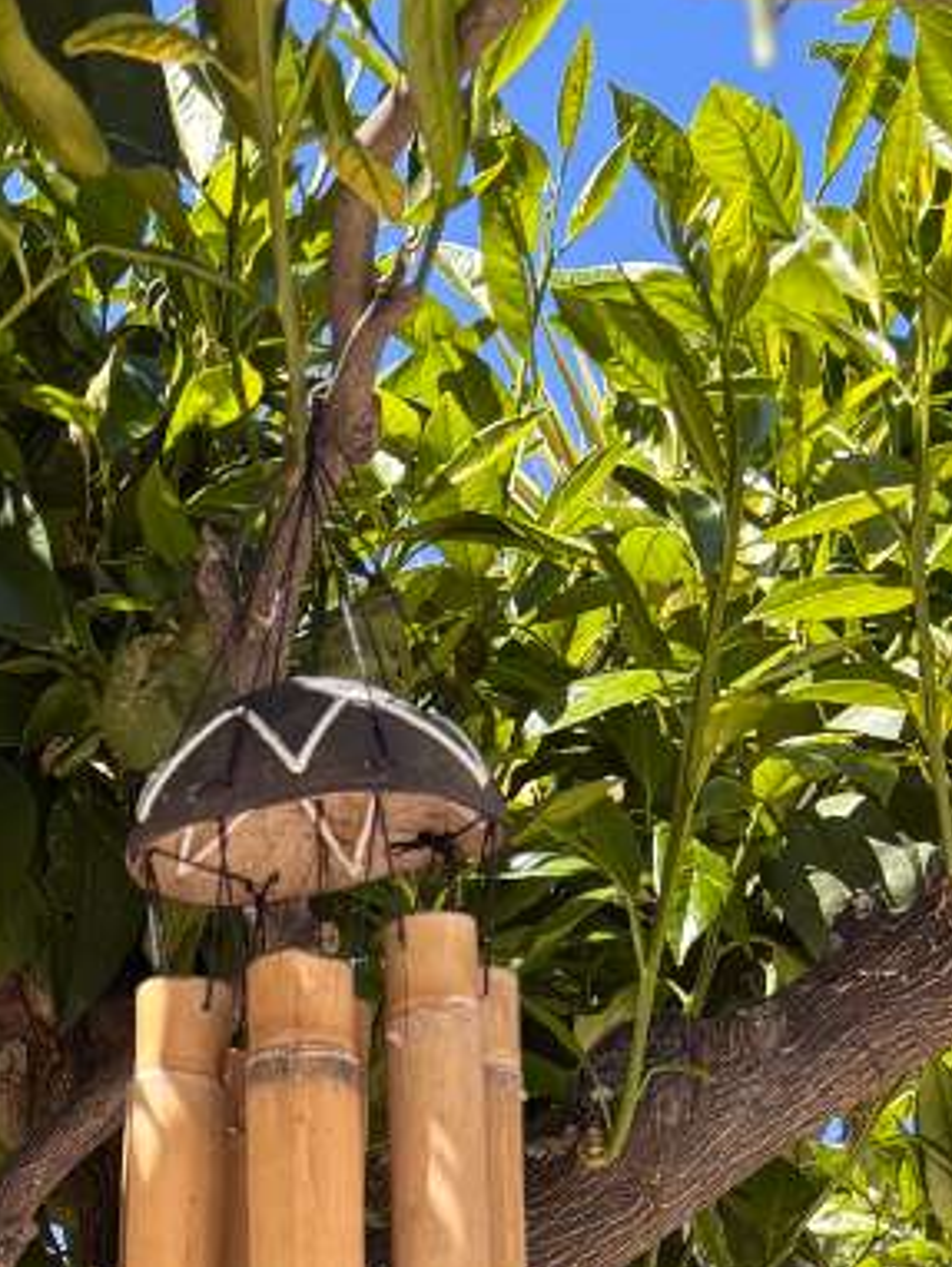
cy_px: 1997
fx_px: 3736
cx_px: 81
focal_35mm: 102
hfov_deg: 14.4
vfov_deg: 17.1
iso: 50
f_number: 1.6
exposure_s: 1/1418
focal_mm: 5.96
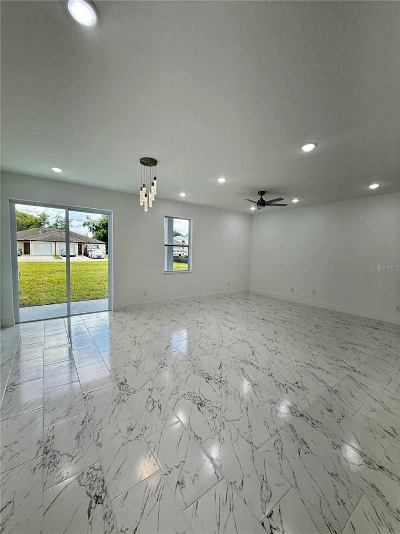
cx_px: 200
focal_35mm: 14
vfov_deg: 102.1
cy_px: 267
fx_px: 216
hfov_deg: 85.7
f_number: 2.2
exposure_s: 1/187
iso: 64
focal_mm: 2.22
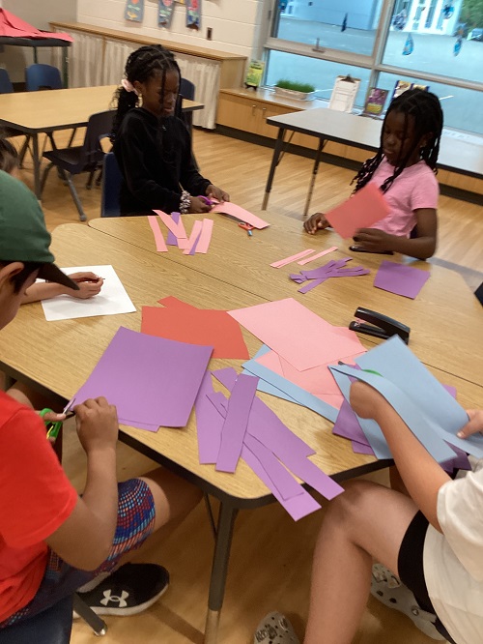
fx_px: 576
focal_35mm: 31
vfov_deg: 58.3
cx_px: 242
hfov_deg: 45.5
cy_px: 322
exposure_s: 1/50
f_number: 2.4
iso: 100
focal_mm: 3.3
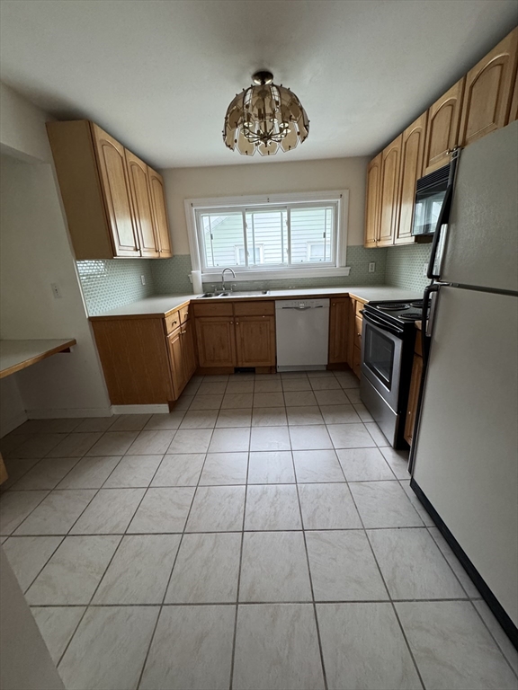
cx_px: 259
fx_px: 279
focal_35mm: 14
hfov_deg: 85.7
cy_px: 345
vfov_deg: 102.1
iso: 250
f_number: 2.2
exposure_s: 1/60
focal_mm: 2.22
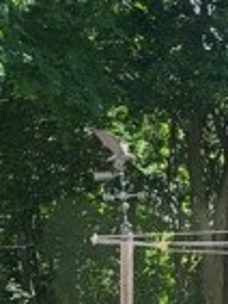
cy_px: 326
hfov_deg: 9.6
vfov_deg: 14.7
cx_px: 607
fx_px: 1149
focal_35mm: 131
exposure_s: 1/709
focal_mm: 5
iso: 40
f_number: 1.8
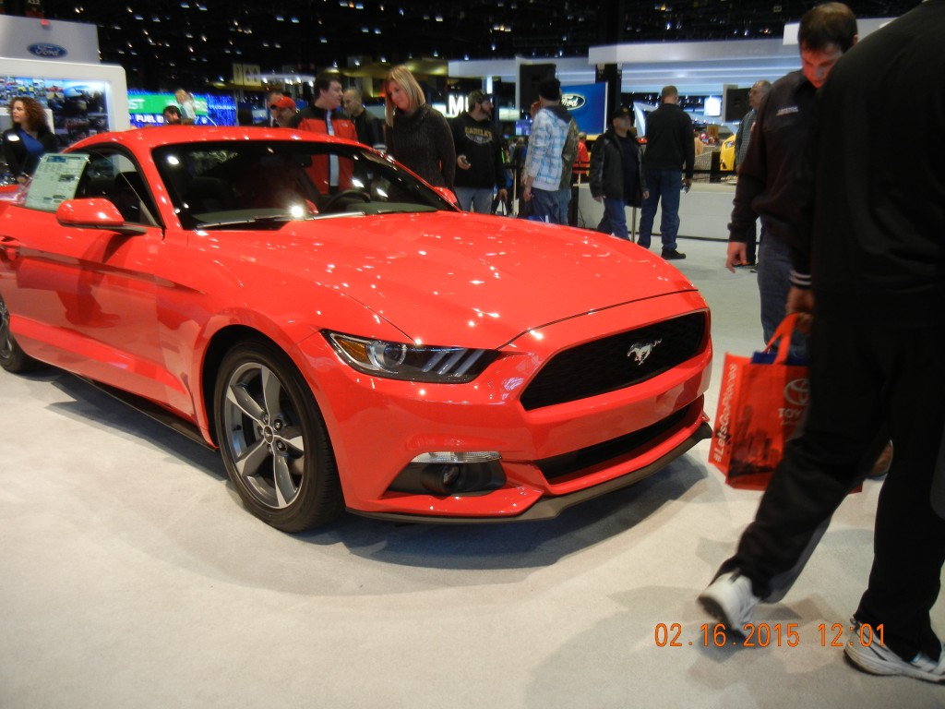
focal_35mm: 30
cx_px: 472
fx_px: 819
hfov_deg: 60.0
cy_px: 354
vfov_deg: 46.8
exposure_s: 1/60
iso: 226
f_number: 3.5
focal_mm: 5.4
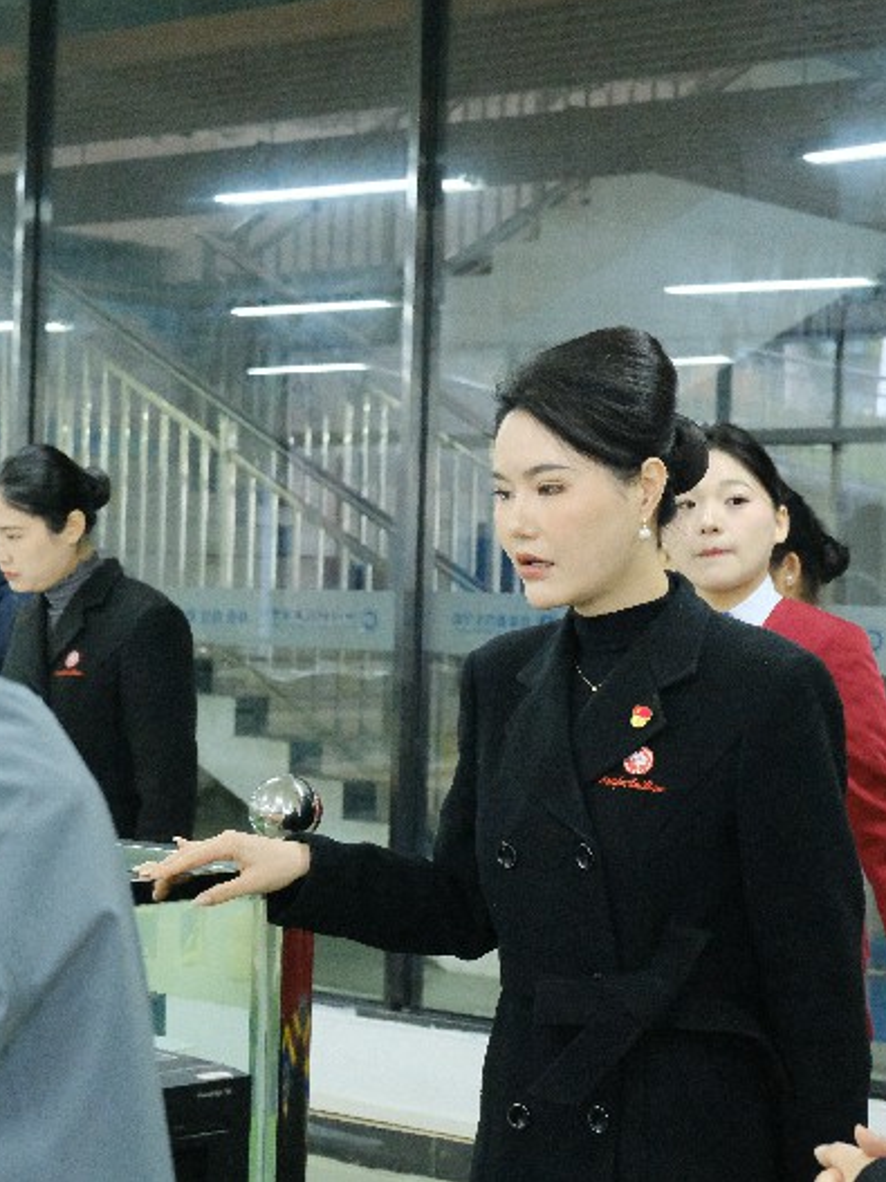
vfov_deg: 26.7
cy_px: 587
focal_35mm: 73
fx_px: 2492
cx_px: 543
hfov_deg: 20.1
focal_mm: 33.3
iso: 12800
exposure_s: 1/200
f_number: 4.9
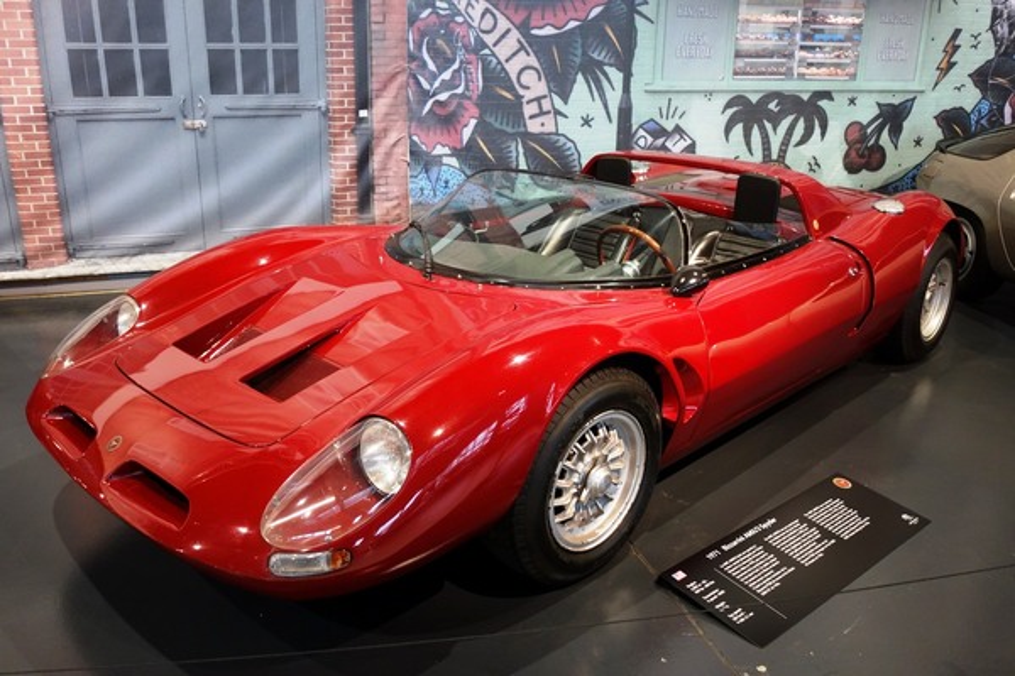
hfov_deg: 61.9
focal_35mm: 30
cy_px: 338
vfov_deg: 43.6
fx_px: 846
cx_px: 508
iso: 640
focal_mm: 11.32
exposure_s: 1/40
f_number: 2.2
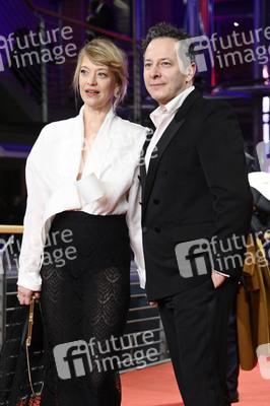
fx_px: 1127
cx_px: 135
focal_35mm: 100
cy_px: 203
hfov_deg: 13.7
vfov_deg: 20.4
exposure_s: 1/200
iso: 5000
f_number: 5.6
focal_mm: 100
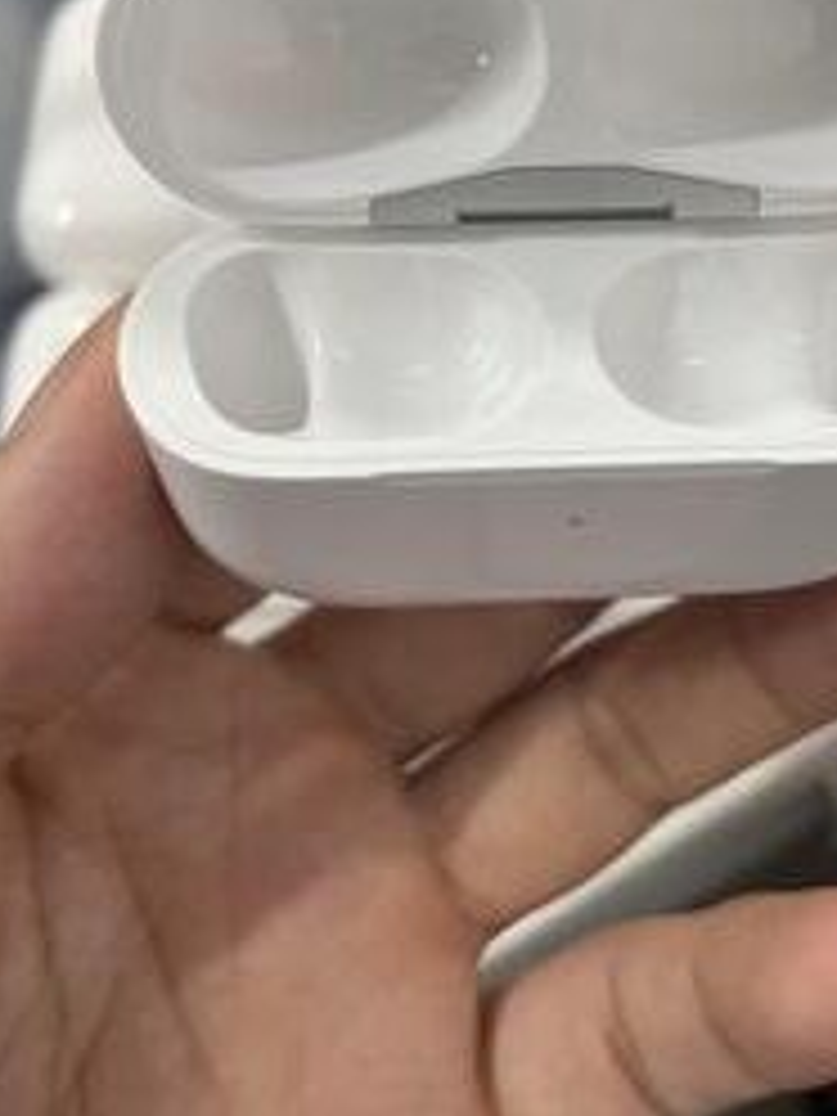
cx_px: 576
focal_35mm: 42
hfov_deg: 34.0
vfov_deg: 44.1
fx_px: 1354
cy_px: 364
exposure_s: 1/109
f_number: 1.6
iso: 125
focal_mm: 4.2
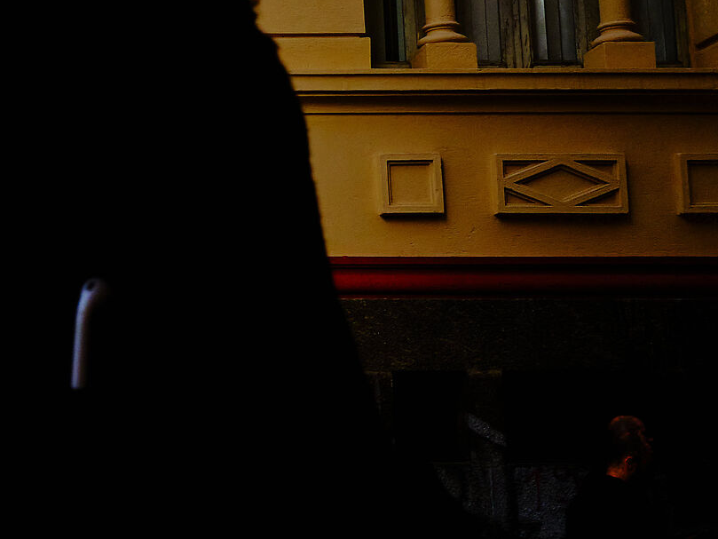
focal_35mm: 77
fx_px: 1597
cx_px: -234
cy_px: 231
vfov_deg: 19.1
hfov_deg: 22.5
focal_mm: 18
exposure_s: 1/1000
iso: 250
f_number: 8
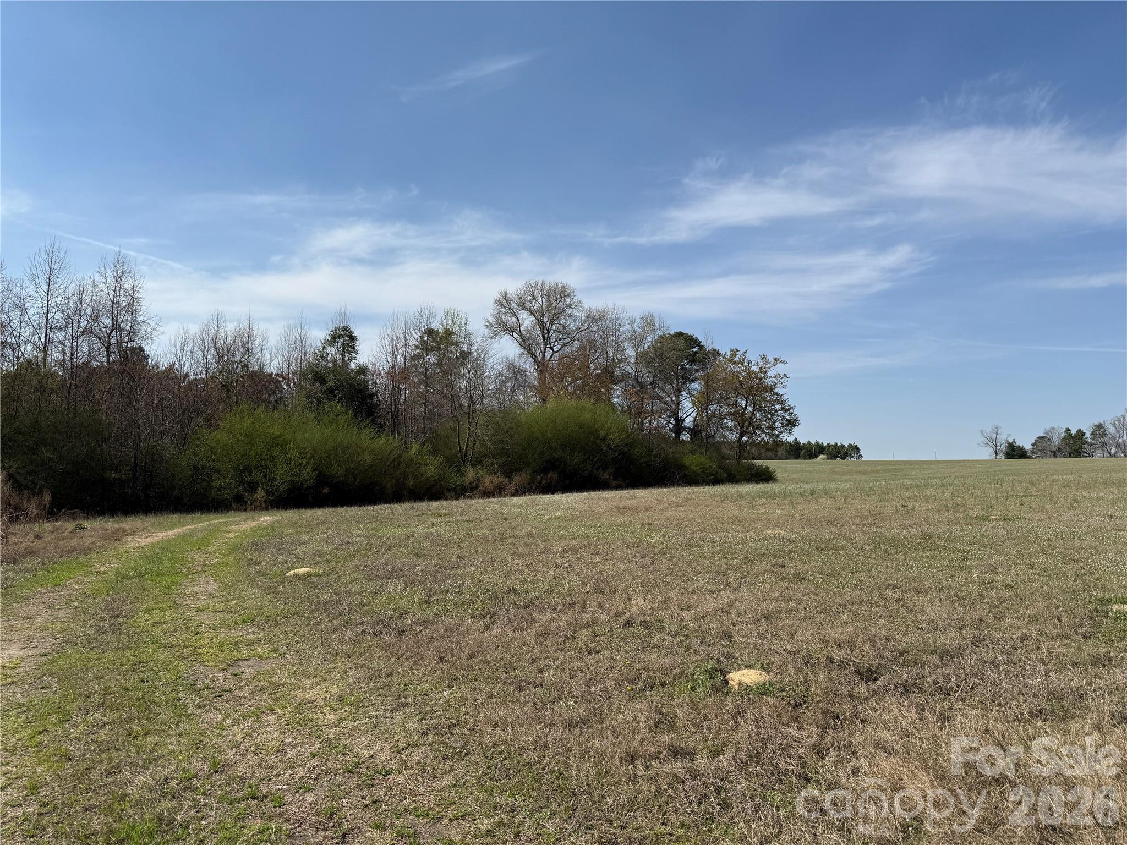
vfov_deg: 56.8
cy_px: 422
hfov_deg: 71.6
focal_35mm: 24
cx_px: 564
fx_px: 781
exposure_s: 1/6173
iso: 80
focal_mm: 6.76
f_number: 1.78
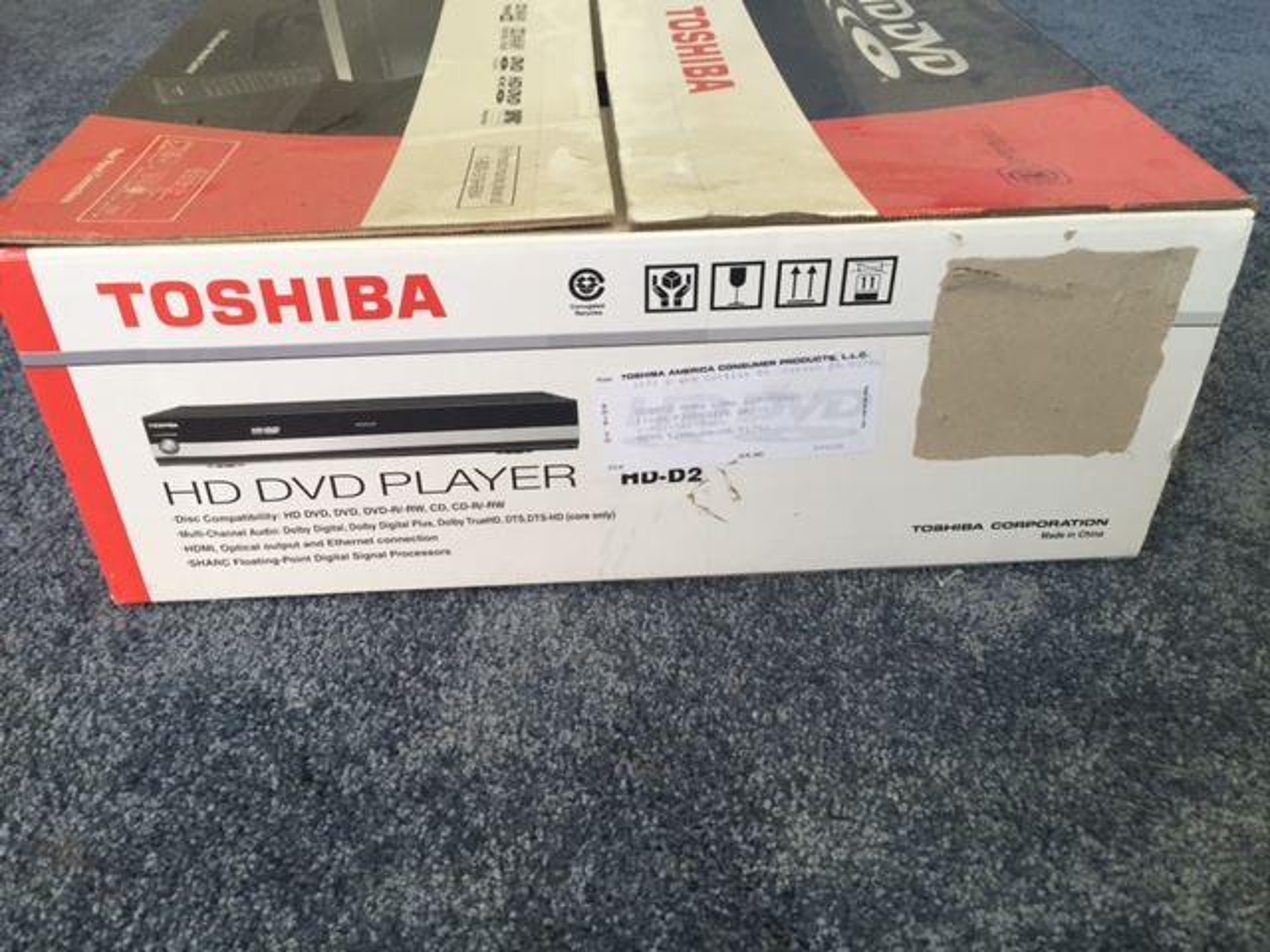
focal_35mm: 29
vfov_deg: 48.2
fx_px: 1064
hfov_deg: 61.7
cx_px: 635
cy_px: 476
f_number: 2.2
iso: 40
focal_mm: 4.15
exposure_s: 1/30
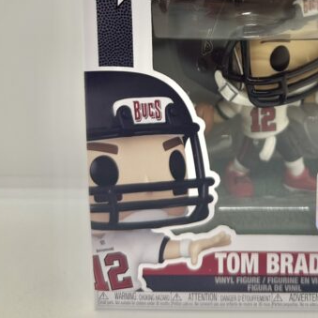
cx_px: 240
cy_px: -4
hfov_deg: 33.3
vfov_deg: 31.4
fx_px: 520
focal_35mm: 50
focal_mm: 6.86
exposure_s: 1/251
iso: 80
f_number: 1.78
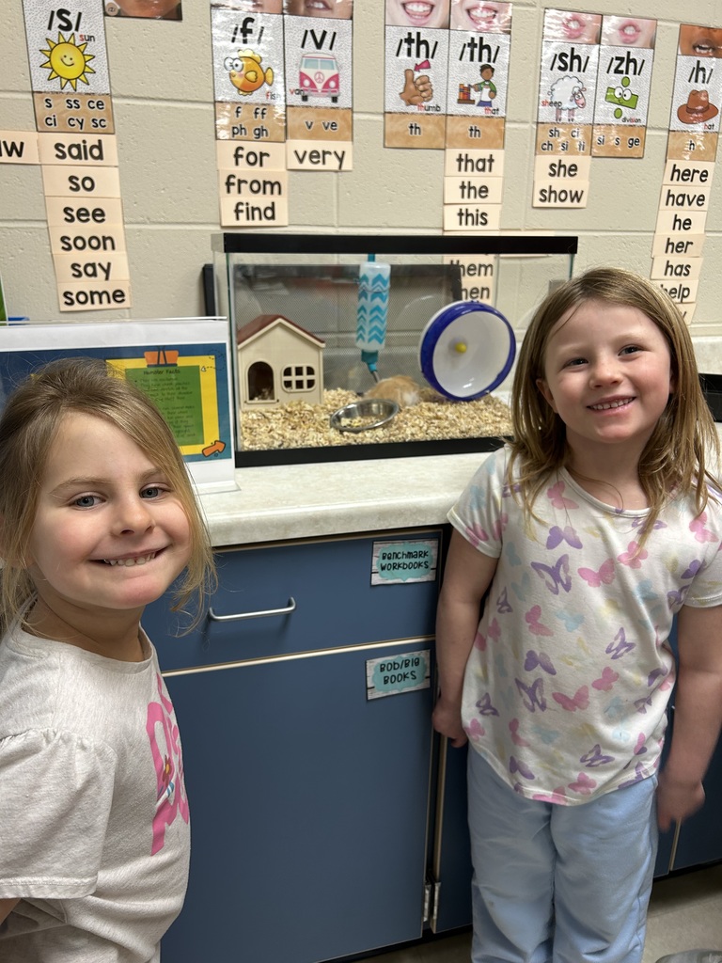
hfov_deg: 53.1
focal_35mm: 26
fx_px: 723
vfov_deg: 67.3
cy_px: 482
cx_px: 361
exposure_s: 1/60
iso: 80
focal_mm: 5.7
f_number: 1.5
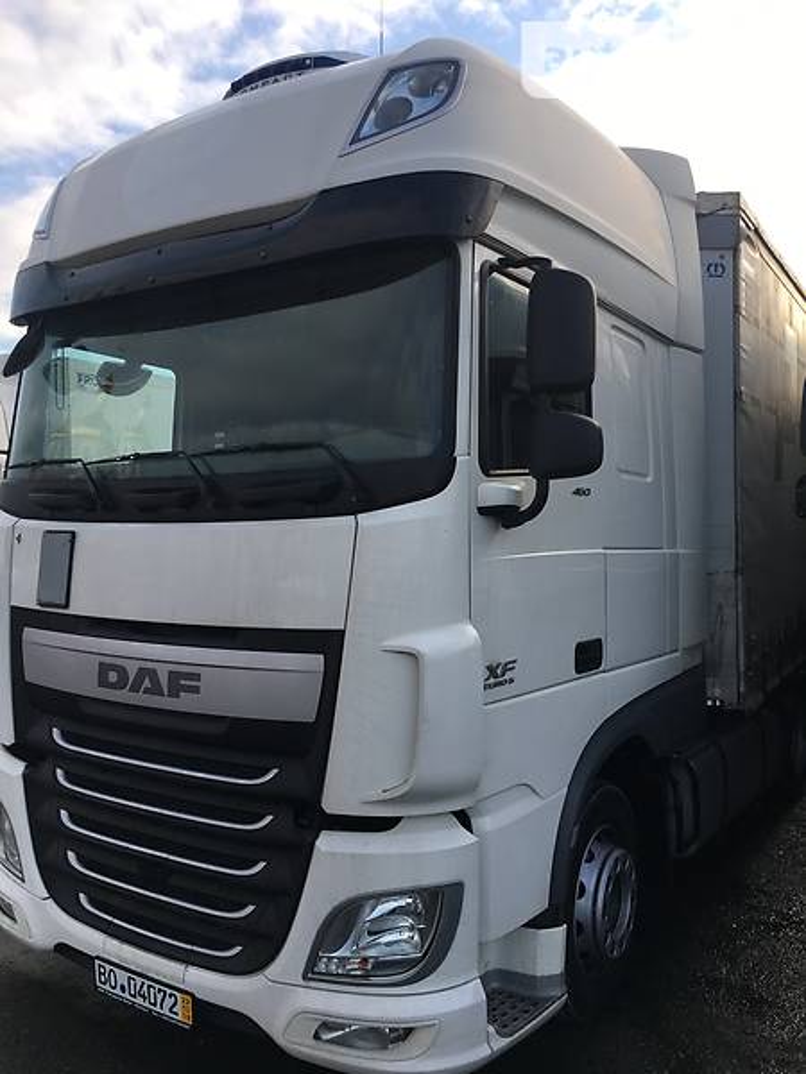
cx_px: 403
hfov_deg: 48.2
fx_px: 900
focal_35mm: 29
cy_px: 537
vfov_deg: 61.7
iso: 25
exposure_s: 1/561
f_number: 2.2
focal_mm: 4.2
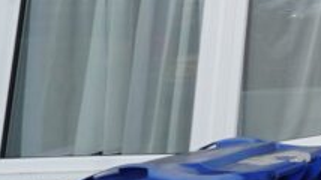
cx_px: 872
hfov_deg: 12.9
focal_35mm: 94
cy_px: -172
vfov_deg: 11.6
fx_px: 799
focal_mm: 16
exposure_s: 1/80
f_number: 11
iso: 100
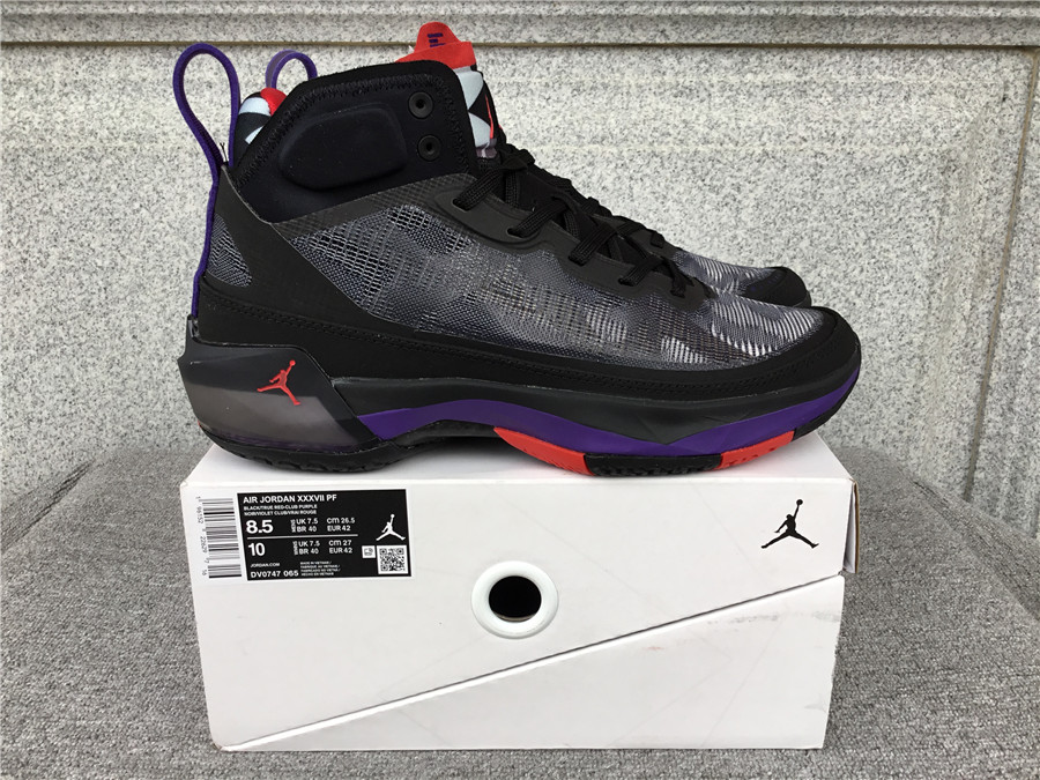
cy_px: 390
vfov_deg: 45.4
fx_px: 931
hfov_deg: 58.4
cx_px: 520
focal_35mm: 31
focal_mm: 3.3
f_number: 2.4
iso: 25
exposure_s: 1/123
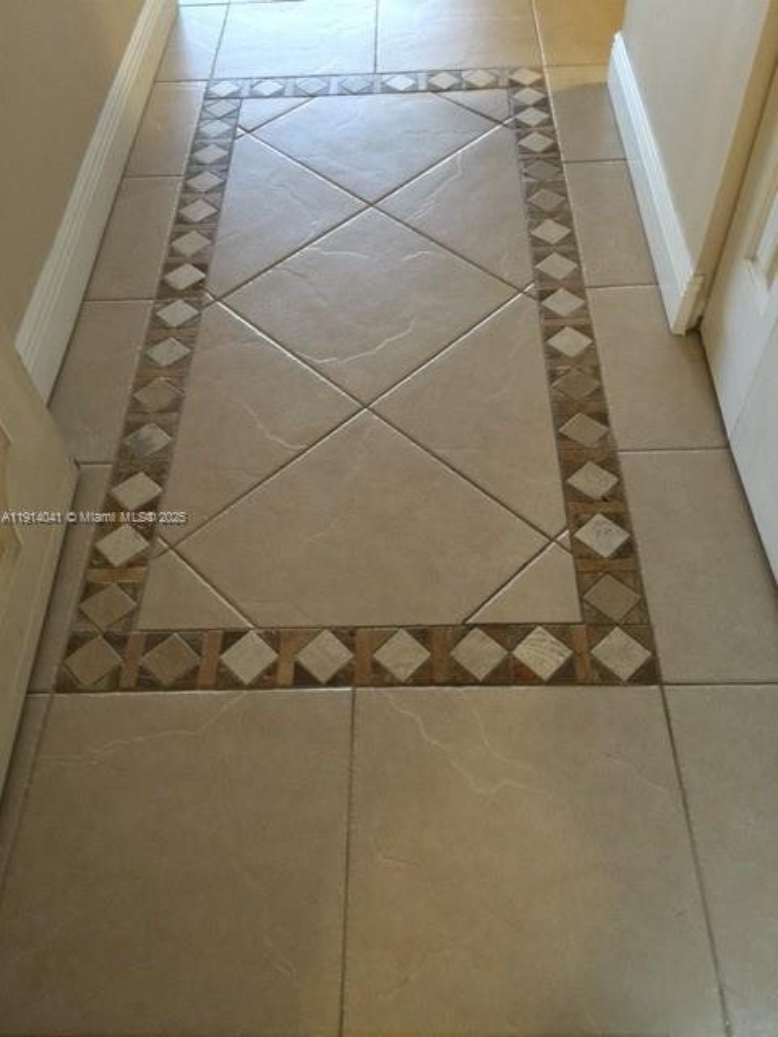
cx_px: 389
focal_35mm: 29
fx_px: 869
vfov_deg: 61.7
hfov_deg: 48.2
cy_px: 518
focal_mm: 4.15
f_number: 2.2
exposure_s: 1/15
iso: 80
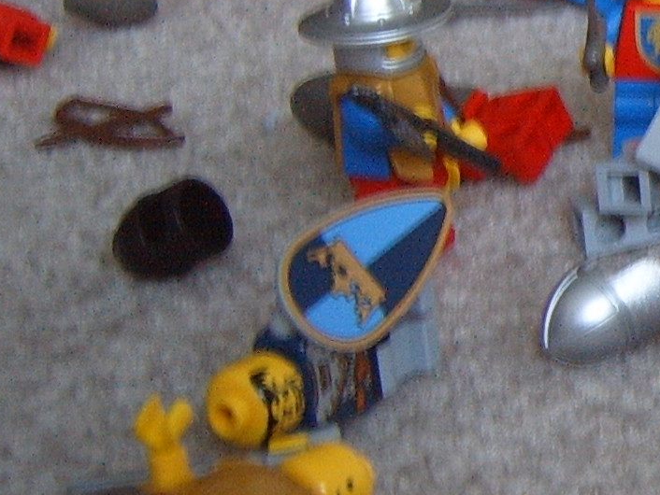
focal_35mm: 119
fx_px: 2270
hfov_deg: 15.3
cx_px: 995
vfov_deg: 12.5
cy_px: 230
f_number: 2.9
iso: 141
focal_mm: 6.2
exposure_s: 1/4
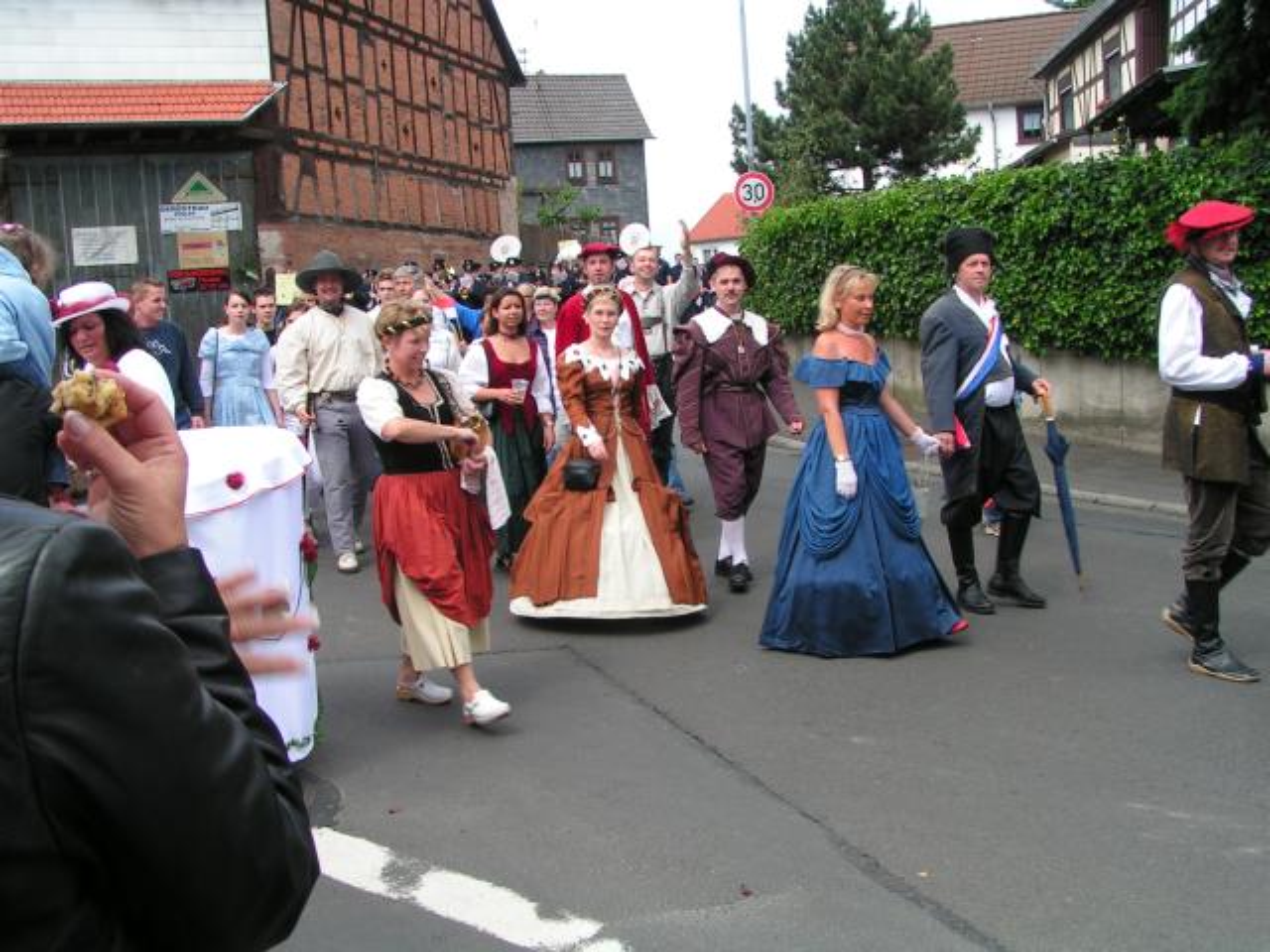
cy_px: 476
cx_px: 635
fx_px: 1394
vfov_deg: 37.7
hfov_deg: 49.0
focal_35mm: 38
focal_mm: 5.8
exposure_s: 1/160
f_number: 5.6
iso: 50
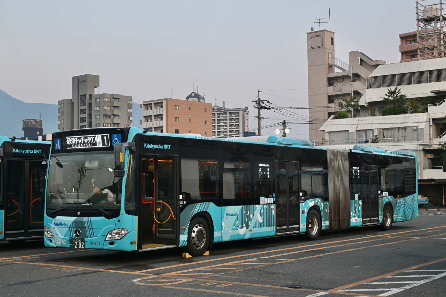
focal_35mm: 52
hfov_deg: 37.8
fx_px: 650
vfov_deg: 25.8
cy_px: 148
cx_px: 223
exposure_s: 1/160
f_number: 5.3
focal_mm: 35
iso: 900
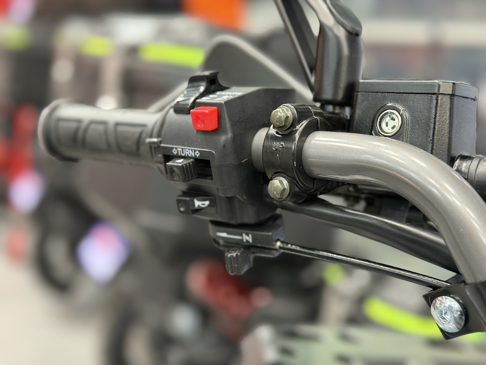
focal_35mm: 48
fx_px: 674
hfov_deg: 39.7
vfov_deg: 30.3
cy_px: 182
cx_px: 243
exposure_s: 1/33
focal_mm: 6.76
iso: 500
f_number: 1.78
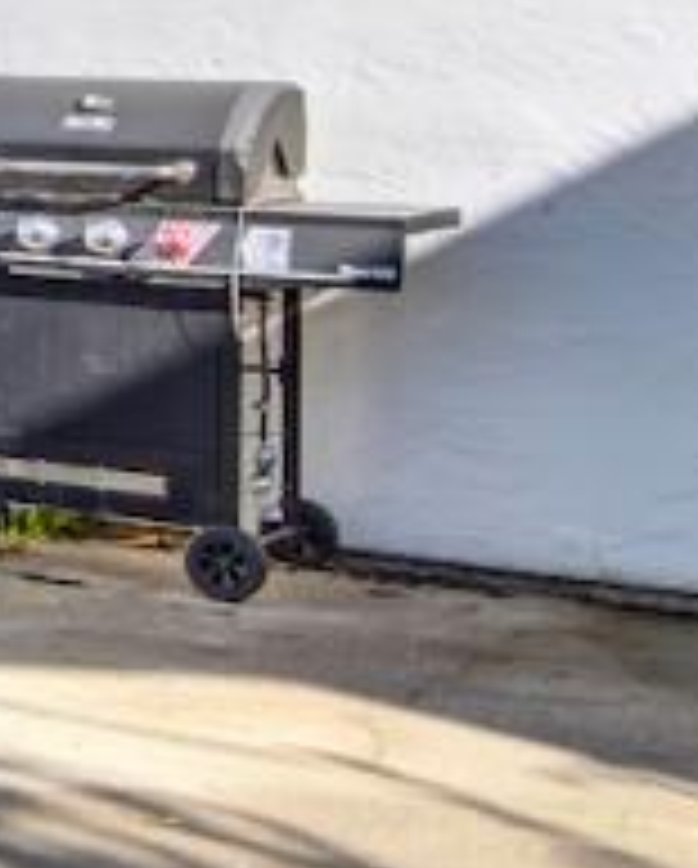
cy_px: 45
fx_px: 2628
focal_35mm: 102
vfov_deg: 18.4
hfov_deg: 11.1
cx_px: -1261
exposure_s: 1/80
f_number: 14
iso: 100
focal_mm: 14
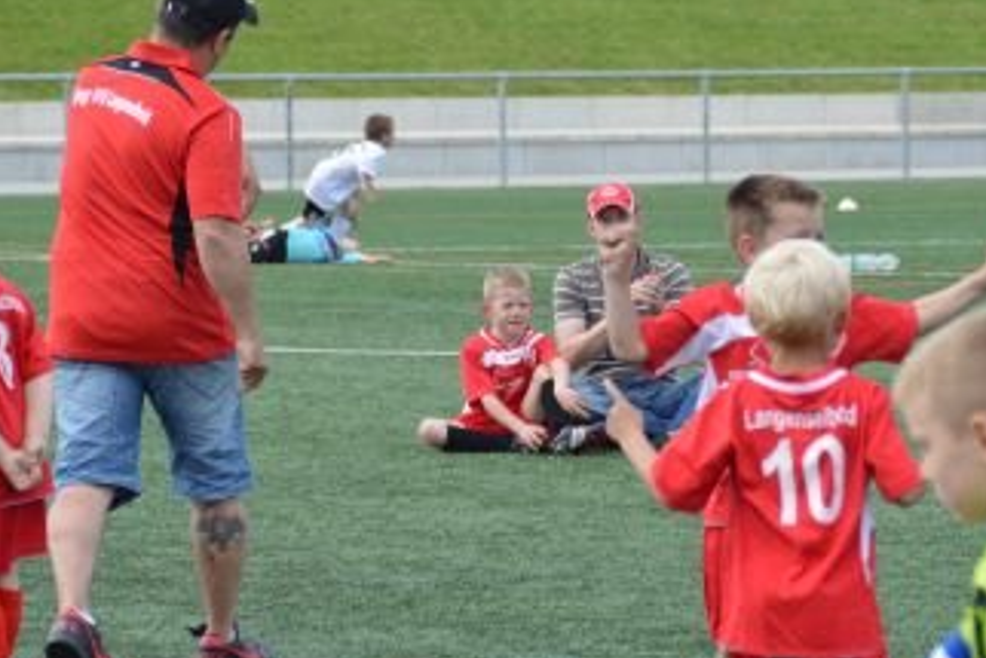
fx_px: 8026
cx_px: 521
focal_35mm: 293
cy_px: 384
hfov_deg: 7.0
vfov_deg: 4.7
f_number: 5.3
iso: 400
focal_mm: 105
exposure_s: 1/800
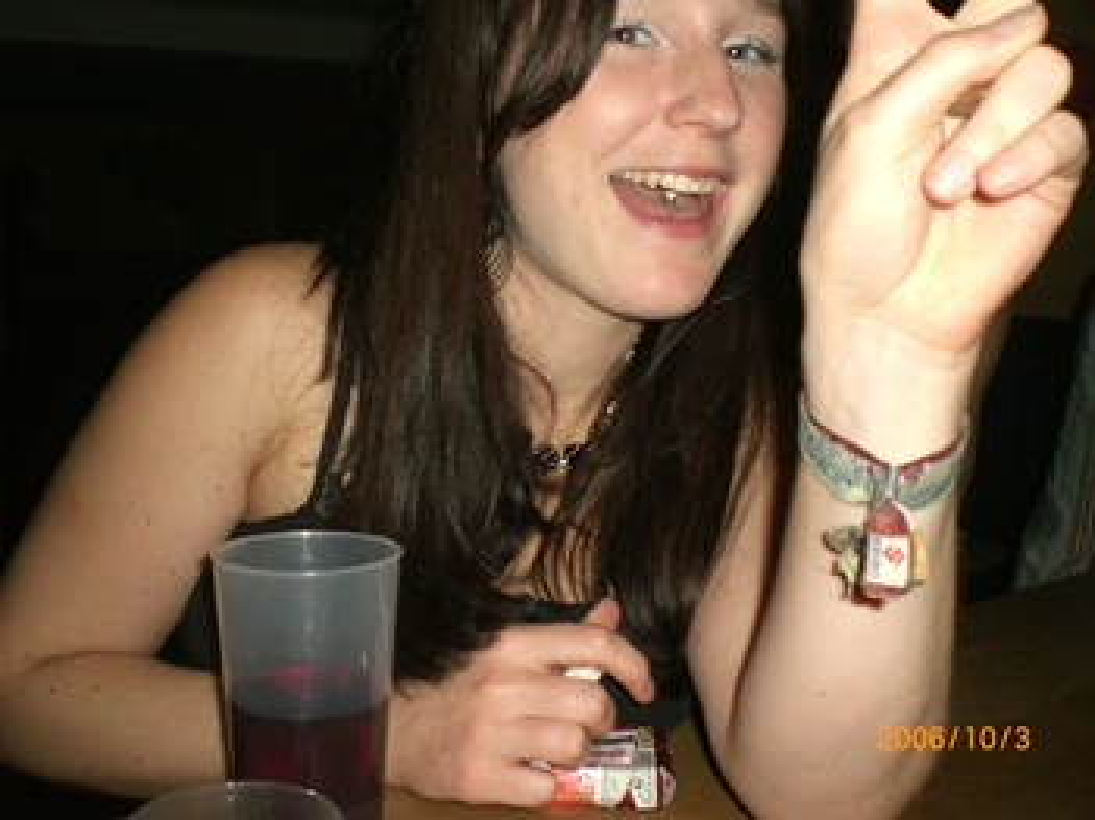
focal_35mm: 38
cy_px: 410
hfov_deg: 49.0
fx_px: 1201
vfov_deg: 37.7
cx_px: 548
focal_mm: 6.3
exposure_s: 1/60
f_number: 3.1
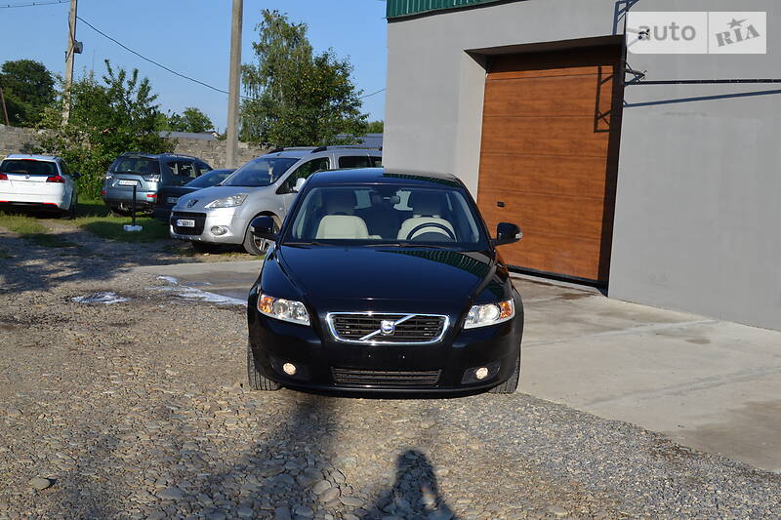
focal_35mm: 42
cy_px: 260
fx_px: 911
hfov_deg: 46.4
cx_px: 390
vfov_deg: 31.9
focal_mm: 28
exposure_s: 1/200
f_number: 7.1
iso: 100
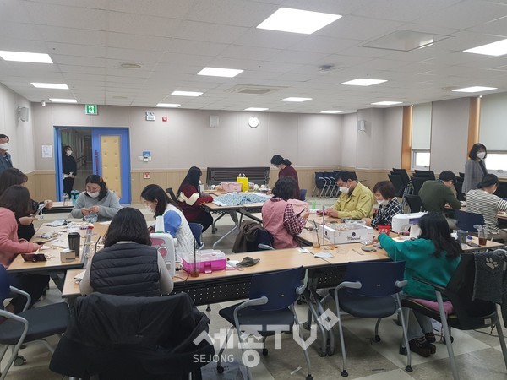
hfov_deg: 67.3
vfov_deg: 53.1
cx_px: 254
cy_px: 190
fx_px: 381
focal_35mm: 26
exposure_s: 1/60
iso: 80
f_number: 1.7
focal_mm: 4.2
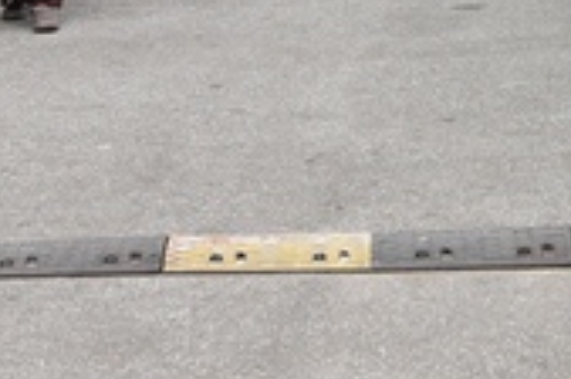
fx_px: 2438
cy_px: -269
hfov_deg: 13.2
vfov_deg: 8.6
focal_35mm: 154
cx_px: 591
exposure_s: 1/640
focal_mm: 40
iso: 320
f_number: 5
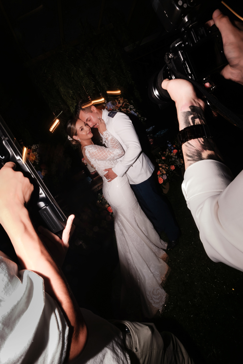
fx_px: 152
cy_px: 182
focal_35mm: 15
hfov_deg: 77.3
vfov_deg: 100.4
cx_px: 122
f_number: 22
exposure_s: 1/13
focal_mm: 10
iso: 250
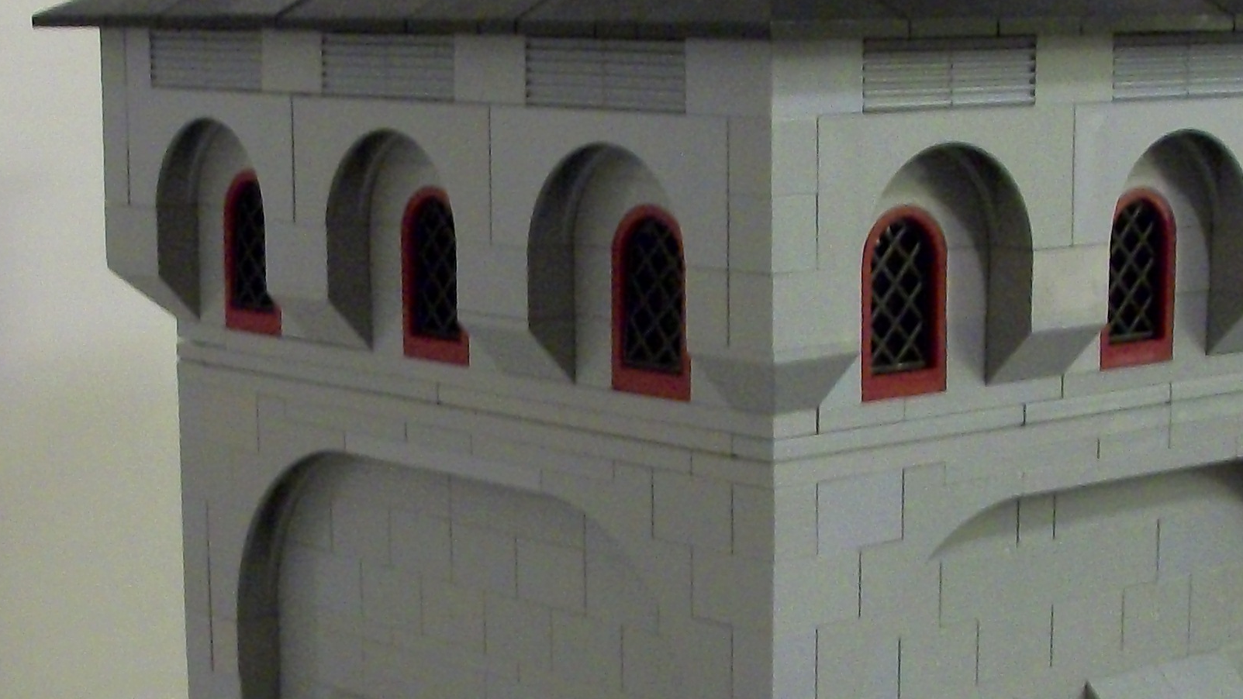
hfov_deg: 24.4
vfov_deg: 13.8
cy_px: 560
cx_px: 530
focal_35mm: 87
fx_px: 2868
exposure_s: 1/8
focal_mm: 5.7
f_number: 2.9
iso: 250
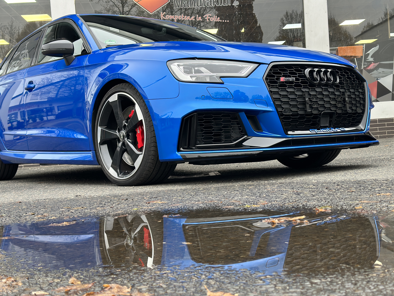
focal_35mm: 48
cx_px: 197
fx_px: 546
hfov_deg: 39.7
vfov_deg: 30.3
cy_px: 148
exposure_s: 1/143
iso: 125
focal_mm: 6.86
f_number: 1.78
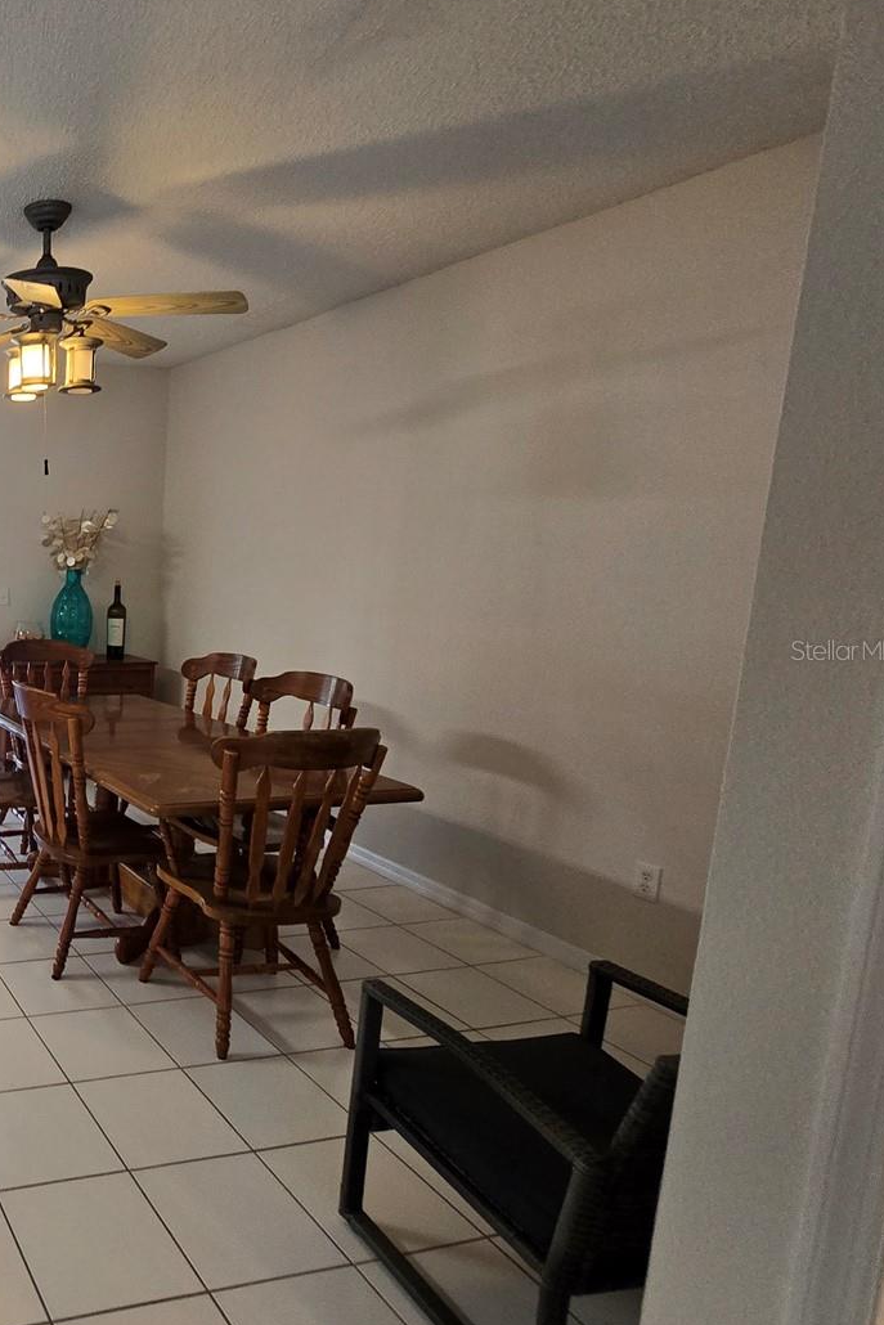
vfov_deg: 81.2
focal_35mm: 21
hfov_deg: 43.7
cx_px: -117
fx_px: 773
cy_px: 650
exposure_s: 1/60
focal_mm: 2.2
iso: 160
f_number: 2.2
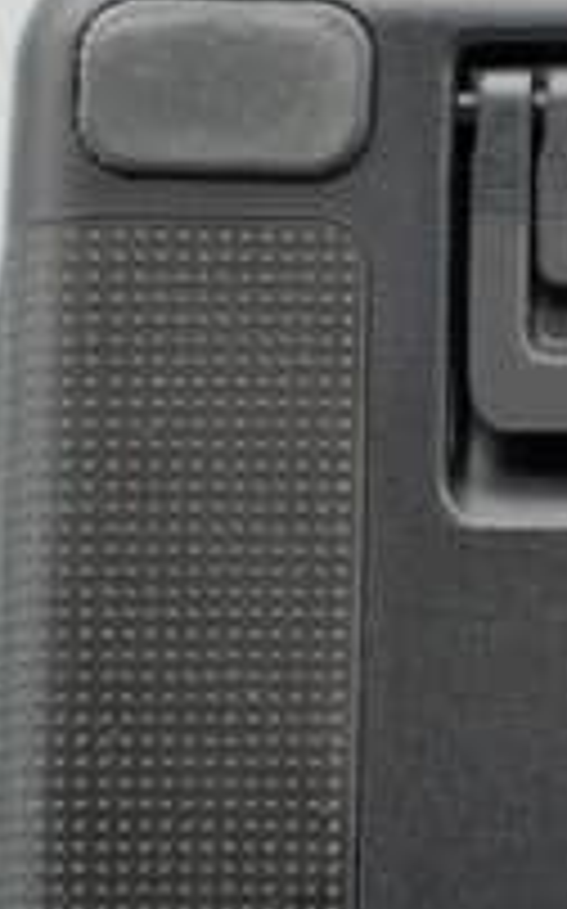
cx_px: 580
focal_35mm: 525
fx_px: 12999
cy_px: 378
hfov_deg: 2.5
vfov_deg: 4.0
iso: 5000
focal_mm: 267
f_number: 7.1
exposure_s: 1/320
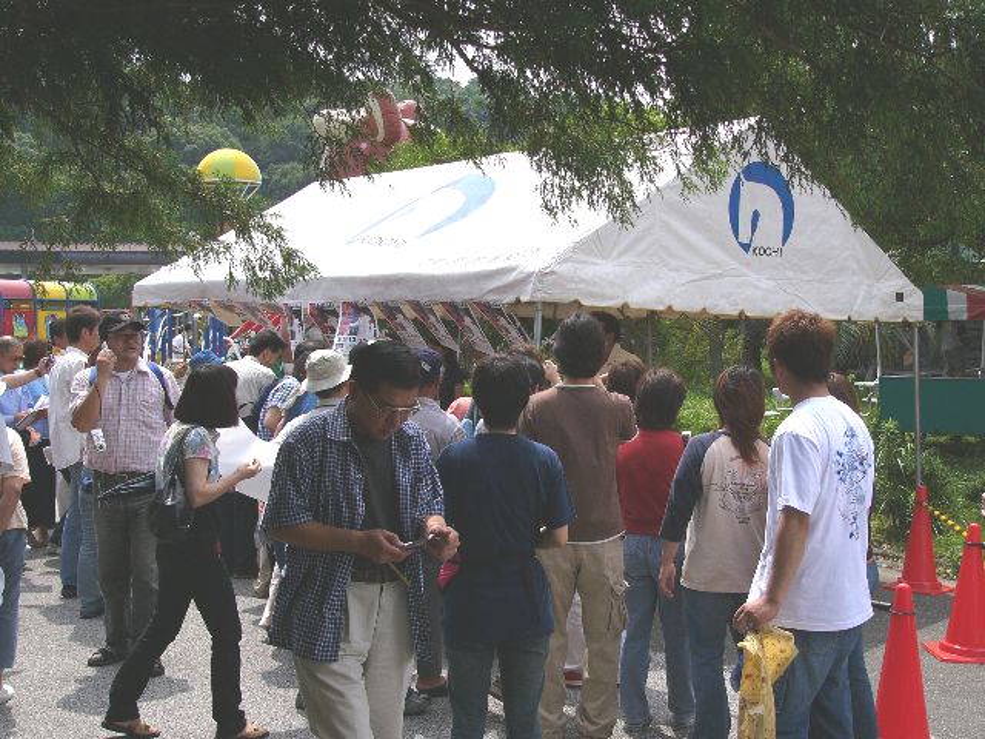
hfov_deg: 40.4
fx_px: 1337
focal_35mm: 47
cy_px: 370
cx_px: 492
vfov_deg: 30.9
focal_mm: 7.8
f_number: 5.2
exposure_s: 1/800
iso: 50
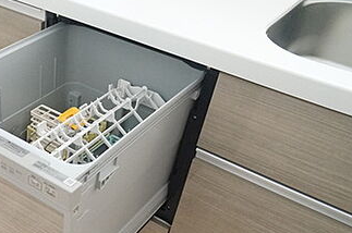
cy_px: 199
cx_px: 46
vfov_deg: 28.3
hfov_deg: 40.1
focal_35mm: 46
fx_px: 449
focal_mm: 16
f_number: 4.5
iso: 3200
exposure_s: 1/80
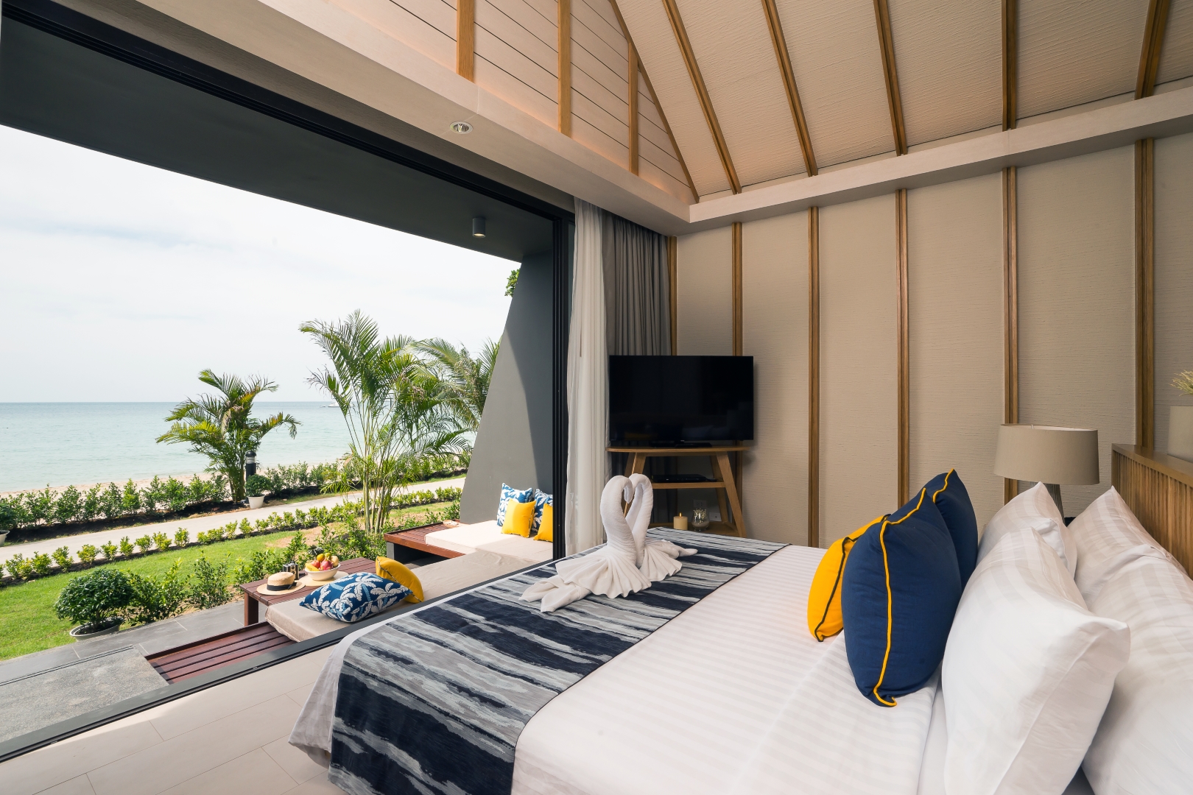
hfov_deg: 96.7
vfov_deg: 73.7
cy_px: 398
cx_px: 596
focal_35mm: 16
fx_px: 530
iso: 200
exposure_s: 1/80
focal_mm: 16
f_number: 14
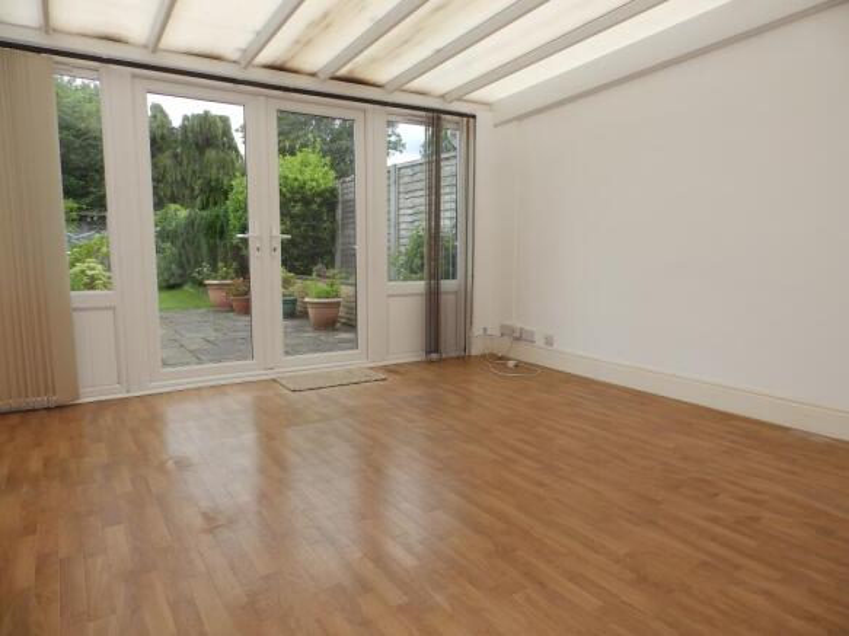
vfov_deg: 61.1
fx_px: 539
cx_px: 424
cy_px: 318
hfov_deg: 76.4
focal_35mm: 22
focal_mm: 4
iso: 80
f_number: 4
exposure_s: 1/125
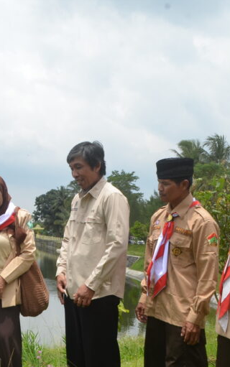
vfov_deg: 36.8
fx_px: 551
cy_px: 213
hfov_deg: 22.4
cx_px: -14
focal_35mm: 55
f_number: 13
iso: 250
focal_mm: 18
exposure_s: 1/160
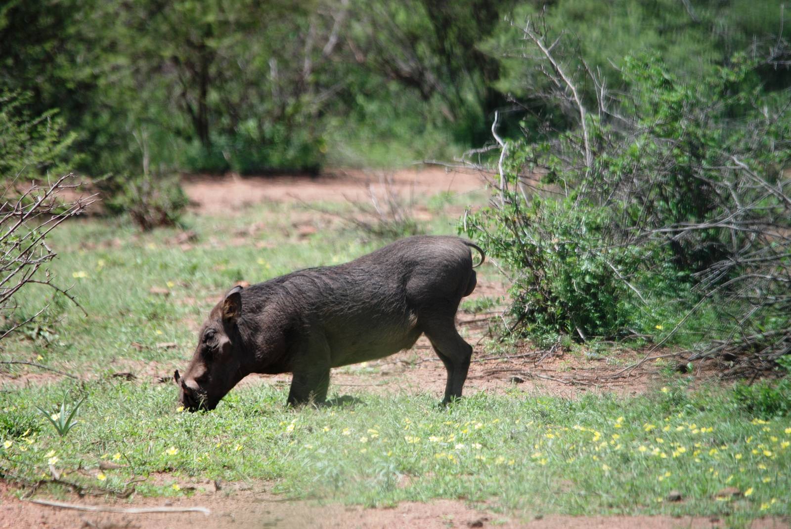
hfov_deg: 2.7
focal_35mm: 750
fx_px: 16499
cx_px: 396
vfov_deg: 1.8
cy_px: 264
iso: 250
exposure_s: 1/500
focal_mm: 500
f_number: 6.3
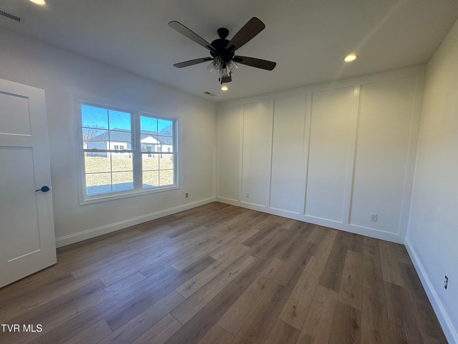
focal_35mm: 14
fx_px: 185
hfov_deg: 102.1
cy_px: 172
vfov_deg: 85.7
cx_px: 229
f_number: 2.2
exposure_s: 1/120
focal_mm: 2.22
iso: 50
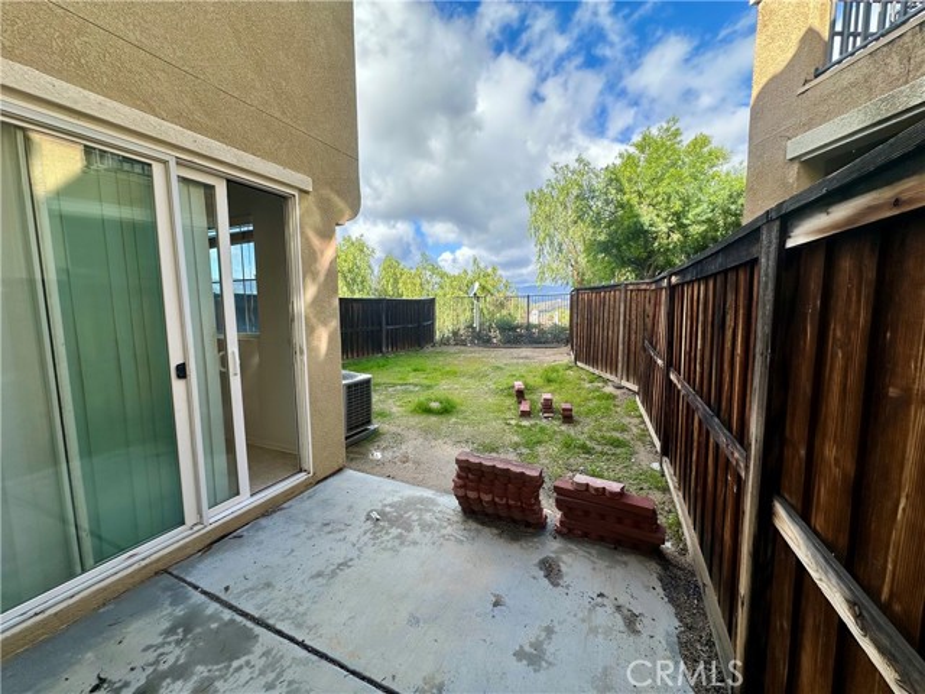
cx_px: 462
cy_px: 347
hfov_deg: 102.1
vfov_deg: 85.7
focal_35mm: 14
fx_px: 374
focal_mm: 2.22
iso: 40
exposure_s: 1/520
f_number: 2.2
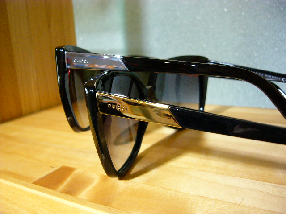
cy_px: 107
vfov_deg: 40.7
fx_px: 289
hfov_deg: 52.6
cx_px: 143
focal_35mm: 35
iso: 200
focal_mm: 5.8
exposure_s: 1/40
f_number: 2.8
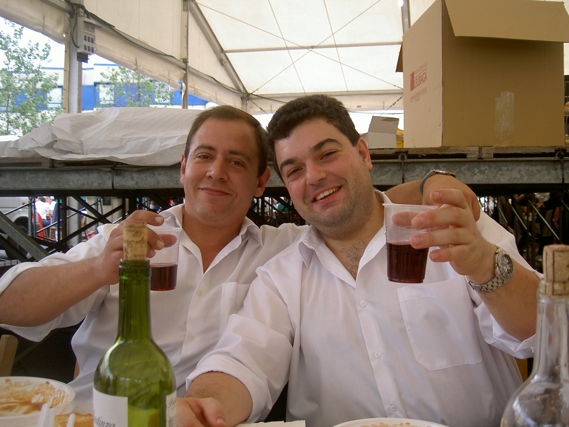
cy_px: 214
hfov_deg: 47.9
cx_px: 284
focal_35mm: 39
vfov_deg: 36.8
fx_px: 641
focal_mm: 8
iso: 100
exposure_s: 1/156
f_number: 2.8
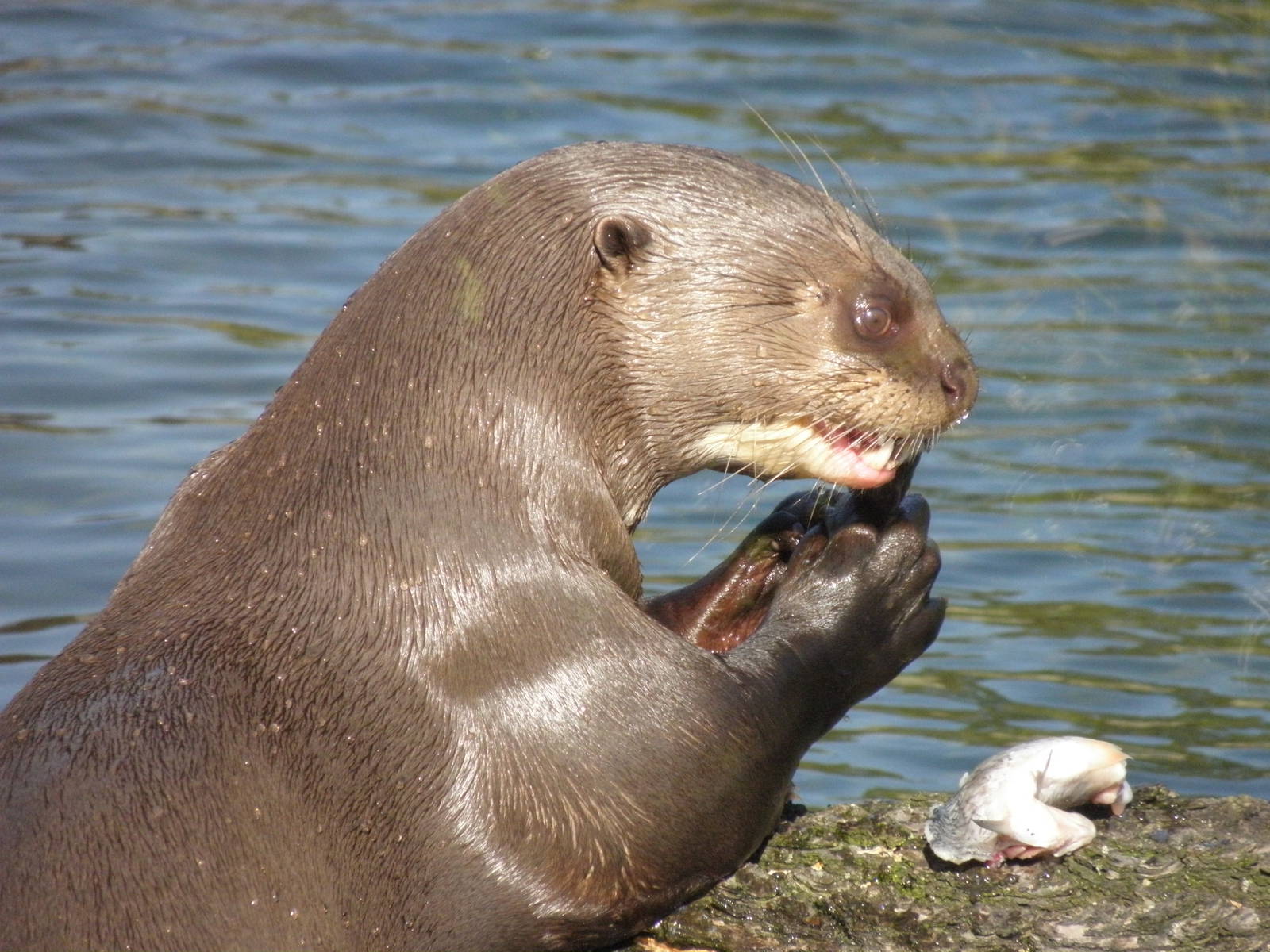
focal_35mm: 604
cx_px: 635
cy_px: 476
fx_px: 22160
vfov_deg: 2.5
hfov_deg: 3.3
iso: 400
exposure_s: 1/1000
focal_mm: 107.65
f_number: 5
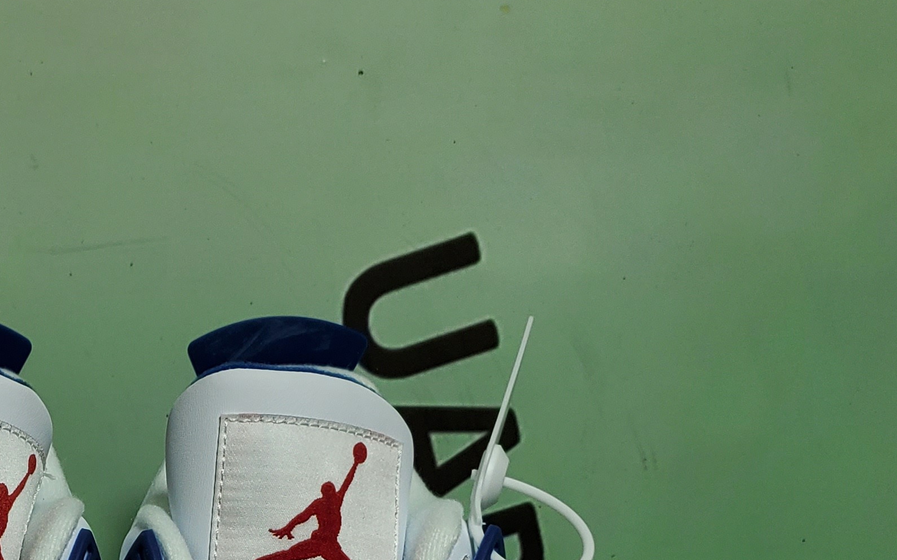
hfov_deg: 28.0
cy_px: 791
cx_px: 45
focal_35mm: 70
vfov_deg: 17.1
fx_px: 1711
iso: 50
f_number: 1.5
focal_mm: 4.3
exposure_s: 1/1287
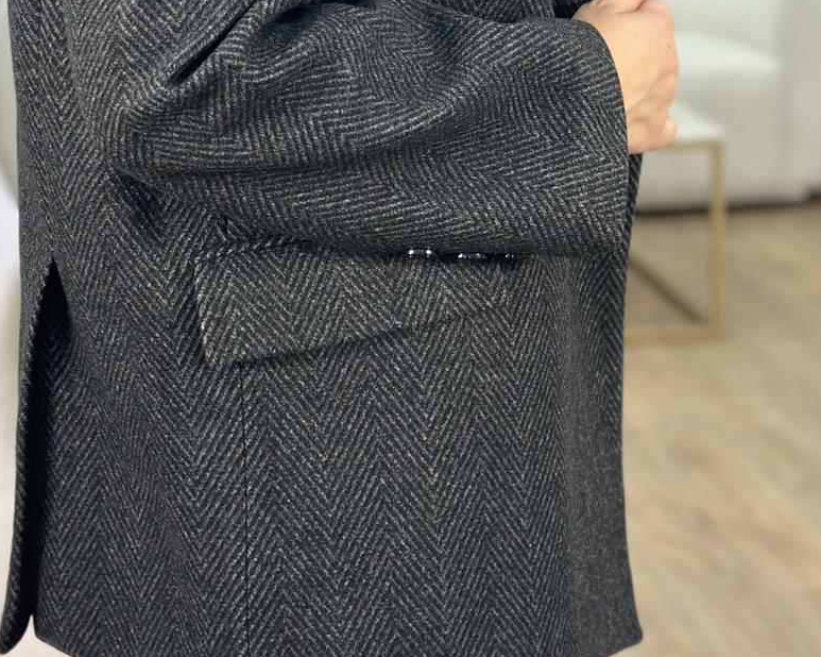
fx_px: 2356
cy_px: 90
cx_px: 445
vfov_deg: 15.7
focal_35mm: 97
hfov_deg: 19.8
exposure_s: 1/100
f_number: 1.78
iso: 125
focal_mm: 6.86
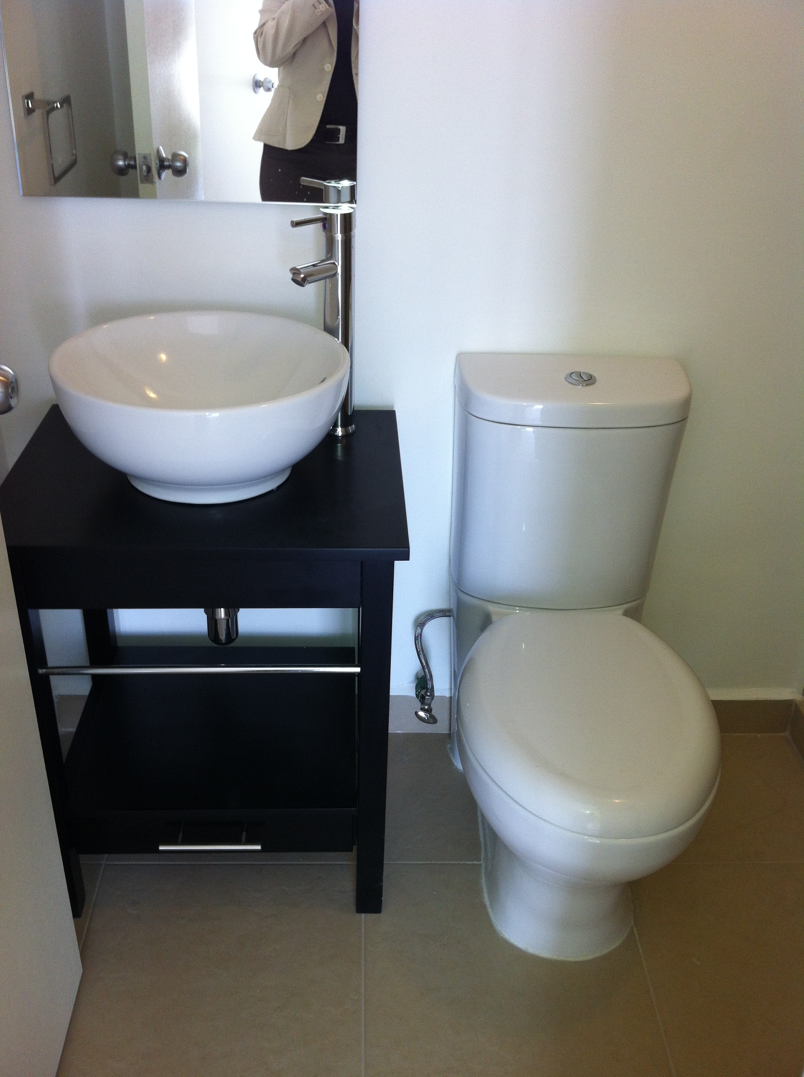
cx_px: 402
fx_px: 1087
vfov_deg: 52.7
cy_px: 538
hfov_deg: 40.6
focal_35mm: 35
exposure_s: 1/18
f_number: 2.8
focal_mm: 3.85
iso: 80
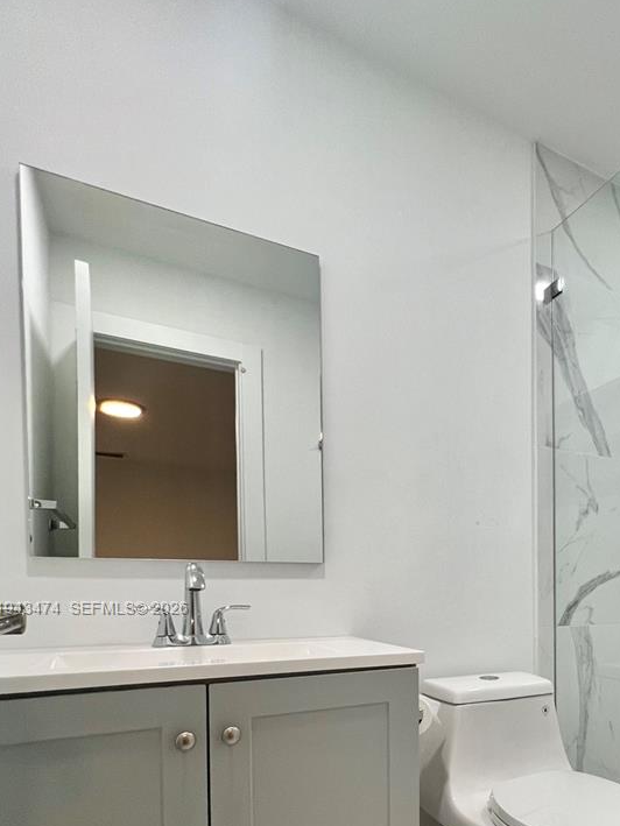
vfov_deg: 71.7
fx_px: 525
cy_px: 609
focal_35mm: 22
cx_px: 496
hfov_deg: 56.6
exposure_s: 1/120
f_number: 1.8
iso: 125
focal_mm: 1.57
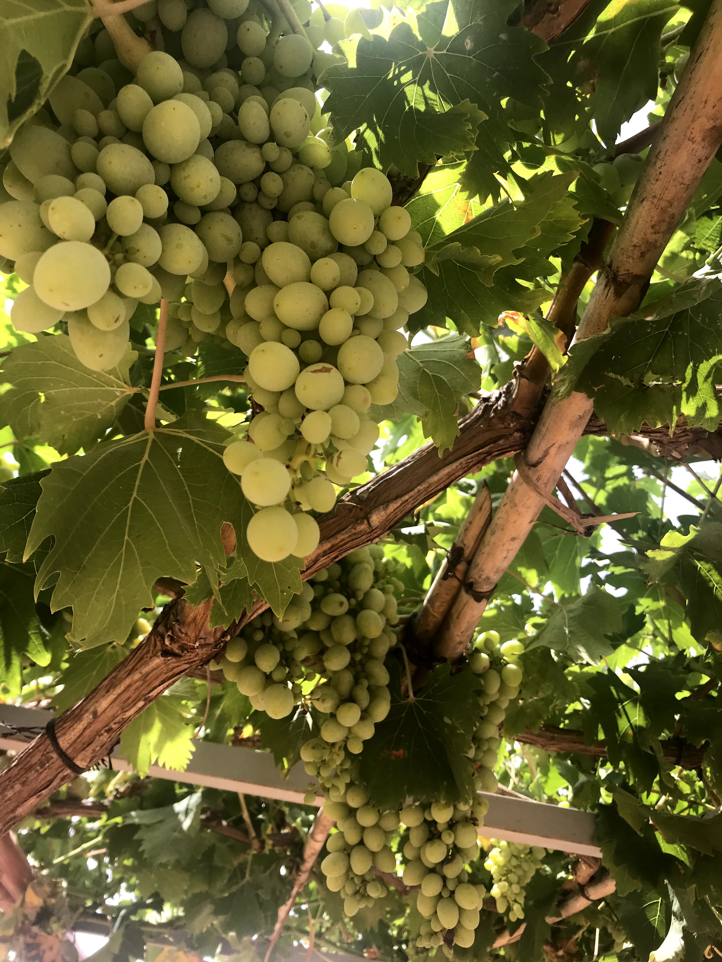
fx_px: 779
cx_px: 361
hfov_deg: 49.7
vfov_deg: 63.4
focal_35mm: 28
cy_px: 481
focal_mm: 3.99
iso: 20
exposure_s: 1/544
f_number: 1.8
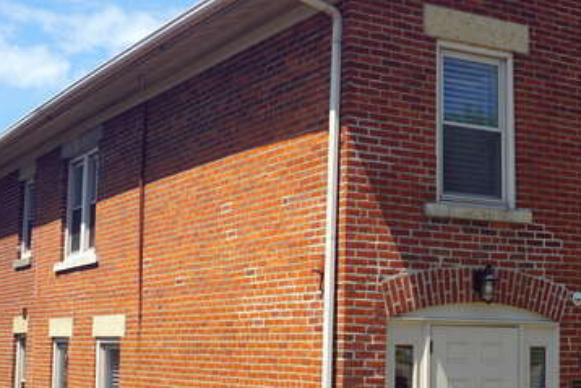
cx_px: 433
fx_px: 1082
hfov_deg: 29.6
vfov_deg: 20.3
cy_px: 251
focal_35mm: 67
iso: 100
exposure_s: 1/125
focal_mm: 20
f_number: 11
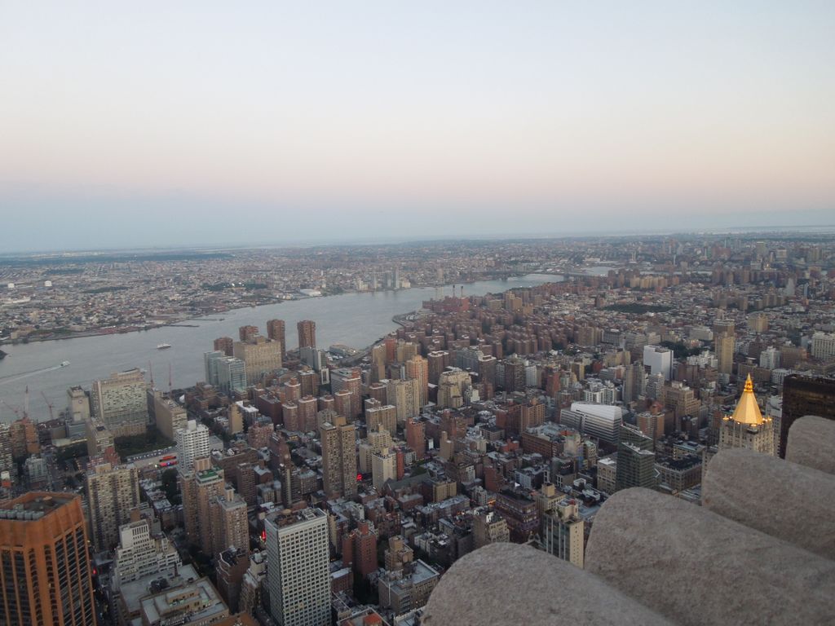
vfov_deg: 54.9
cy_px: 313
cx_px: 418
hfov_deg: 69.4
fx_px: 603
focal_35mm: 25
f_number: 3.3
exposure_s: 1/30
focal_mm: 4.5
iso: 200
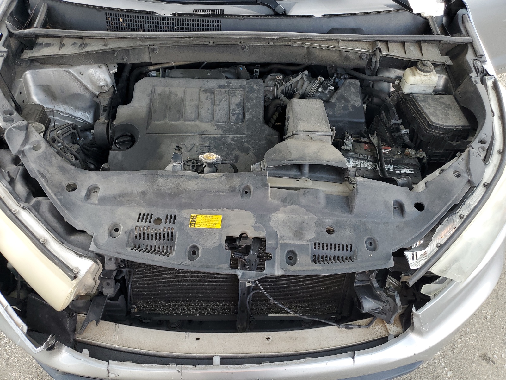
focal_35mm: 26
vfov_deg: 53.1
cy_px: 190
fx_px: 380
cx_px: 253
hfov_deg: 67.3
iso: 50
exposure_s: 1/185
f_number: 1.5
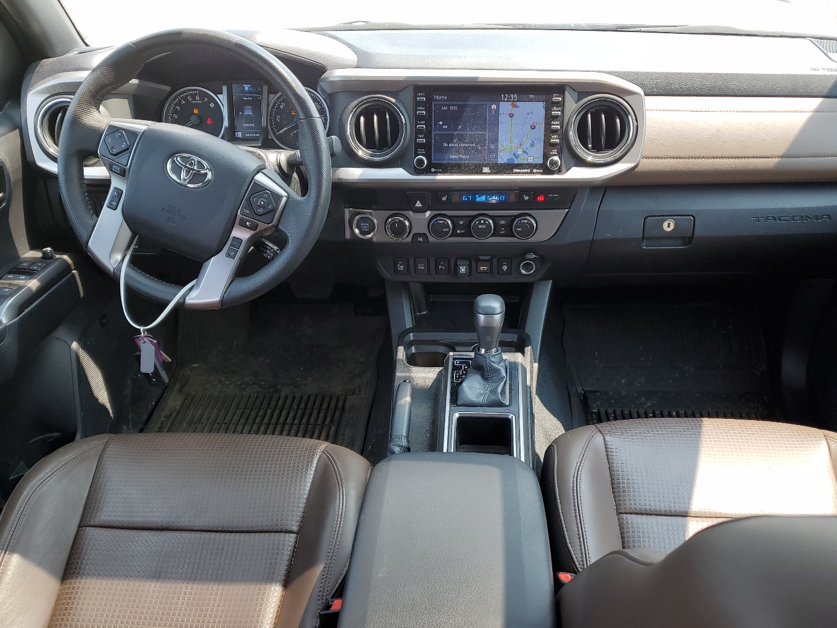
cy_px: 350
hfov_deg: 59.9
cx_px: 451
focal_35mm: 30
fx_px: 725
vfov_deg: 46.7
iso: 50
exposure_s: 1/294
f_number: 1.5
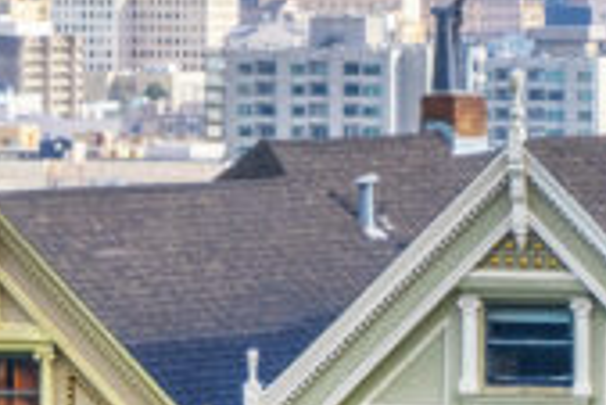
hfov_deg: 4.3
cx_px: 660
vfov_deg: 2.9
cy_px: 321
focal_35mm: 479
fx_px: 8070
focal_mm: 52.4
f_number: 8
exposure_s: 1/125
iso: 125
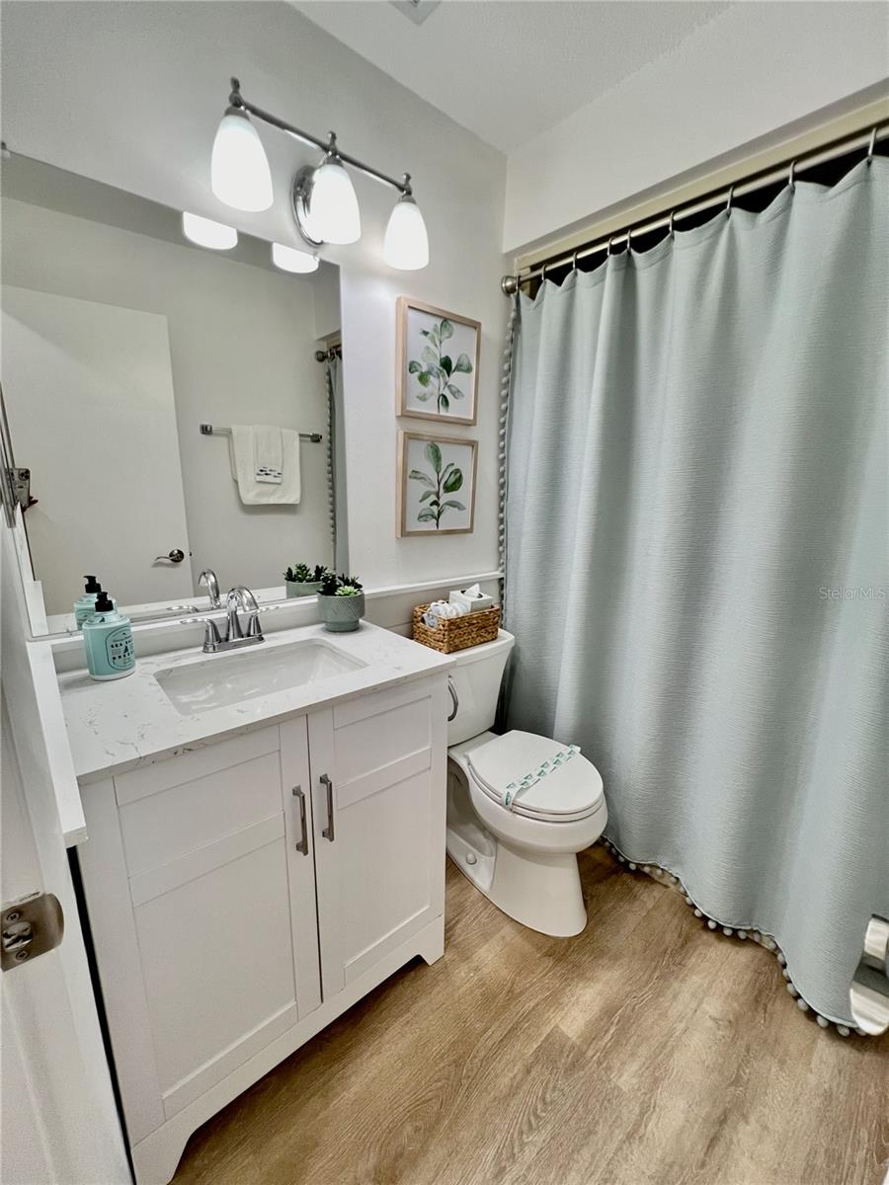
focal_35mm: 13
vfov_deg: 106.2
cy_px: 592
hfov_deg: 89.9
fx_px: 445
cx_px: 444
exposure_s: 1/120
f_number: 1.8
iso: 250
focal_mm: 1.57
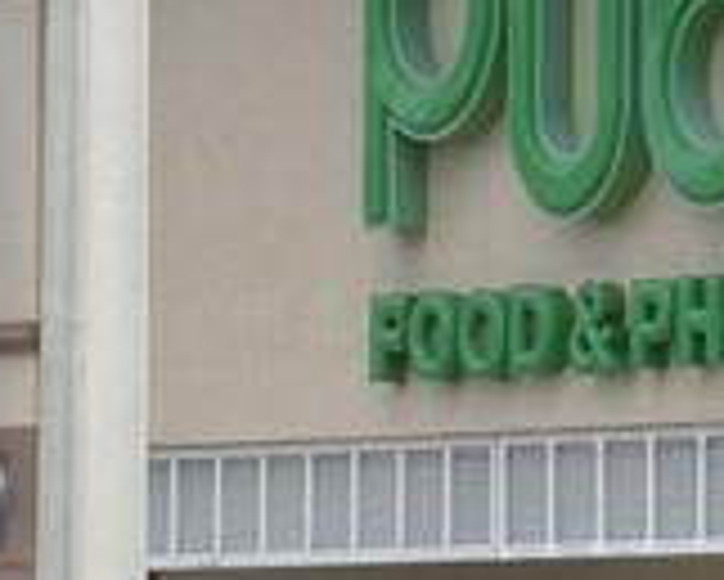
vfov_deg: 2.7
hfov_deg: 3.4
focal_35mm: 576
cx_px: 814
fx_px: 12350
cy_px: 638
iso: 64
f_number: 5.6
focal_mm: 16.4
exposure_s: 1/187
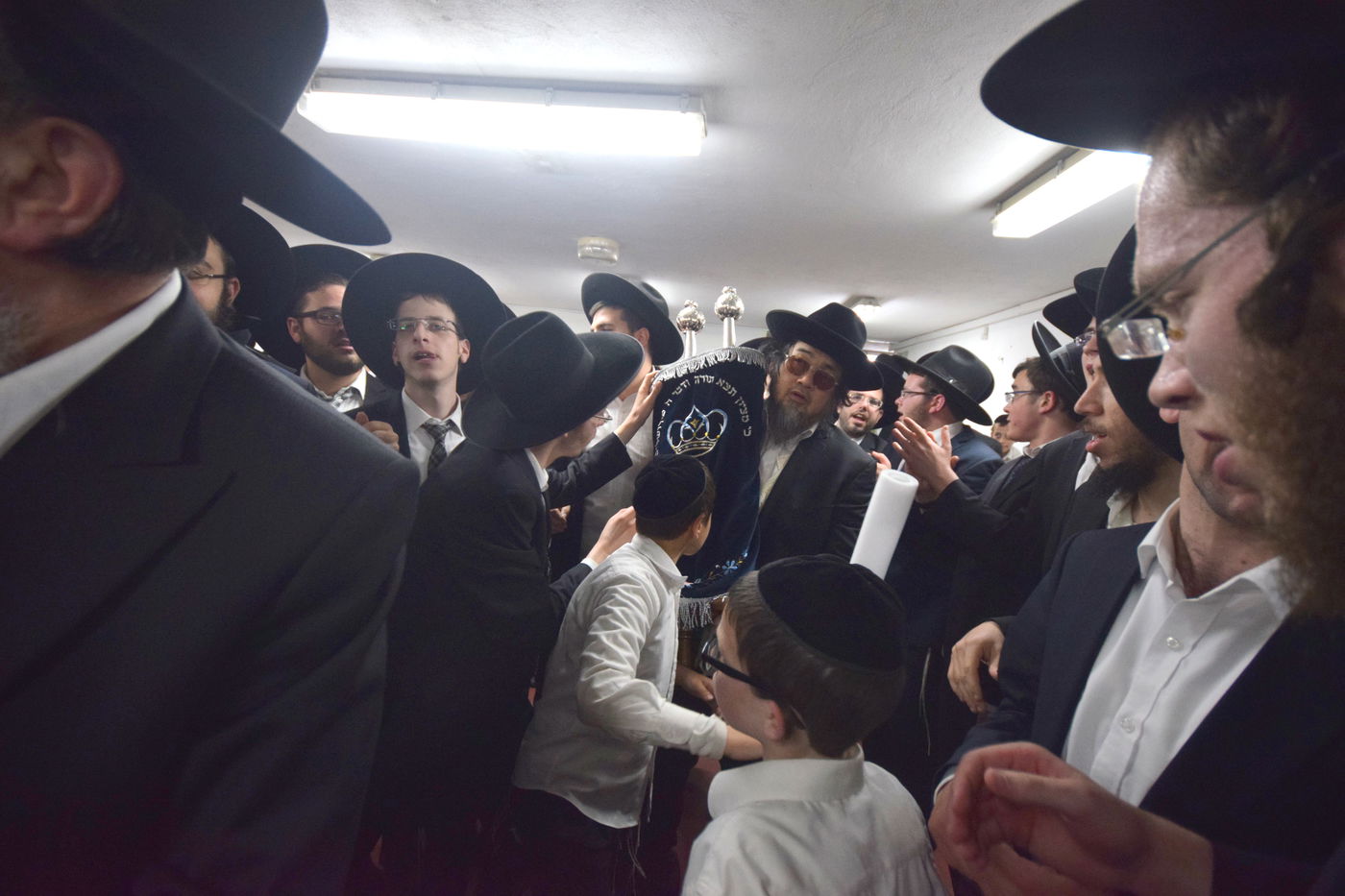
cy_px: 448
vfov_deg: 77.3
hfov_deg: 100.4
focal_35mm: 15
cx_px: 672
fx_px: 560
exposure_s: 1/160
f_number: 4
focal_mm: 10
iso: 1000
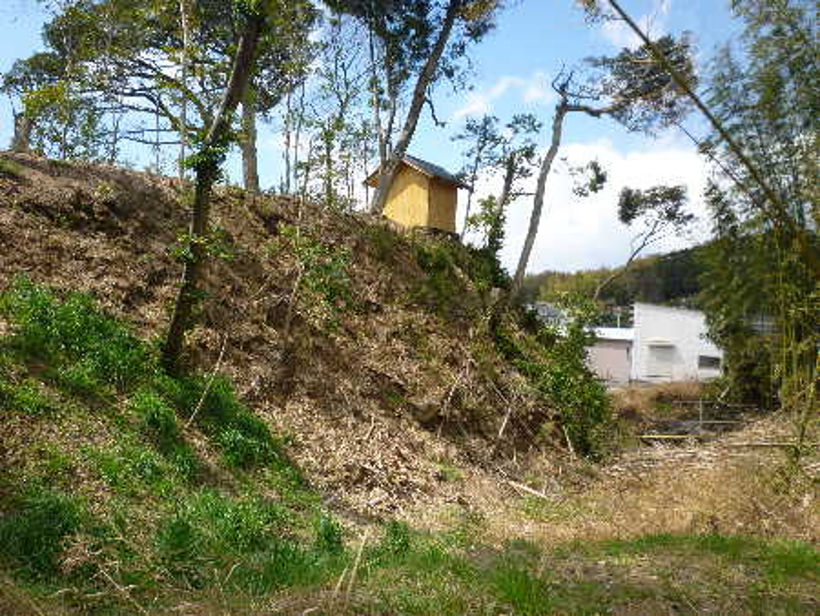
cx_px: 410
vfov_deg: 48.3
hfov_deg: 61.6
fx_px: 687
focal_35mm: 29
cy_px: 308
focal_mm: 5.2
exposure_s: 1/500
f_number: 3.3
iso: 80
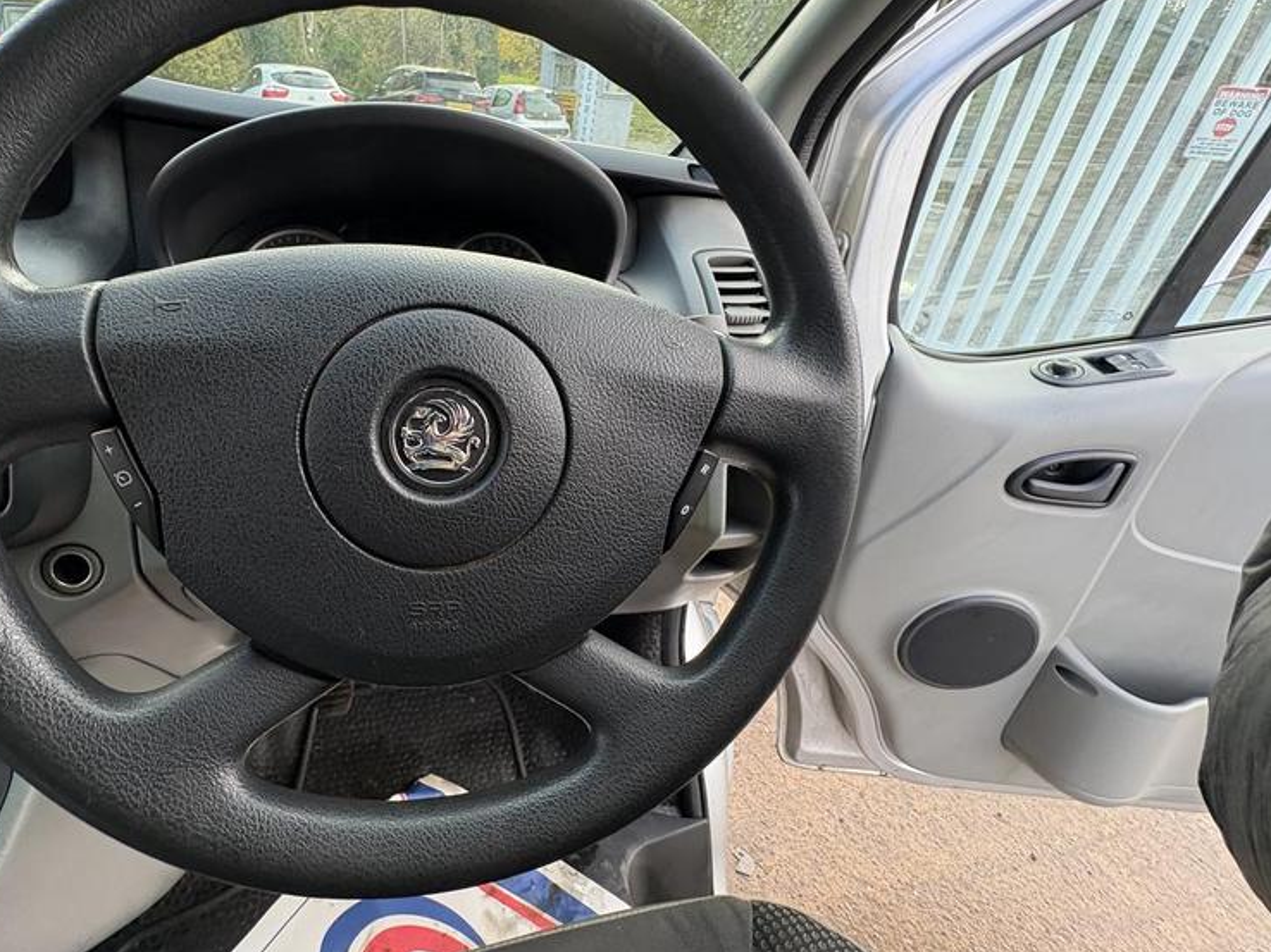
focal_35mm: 17
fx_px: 624
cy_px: 436
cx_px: 527
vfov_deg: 74.6
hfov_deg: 90.2
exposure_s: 1/99
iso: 160
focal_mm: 2.22
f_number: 2.2
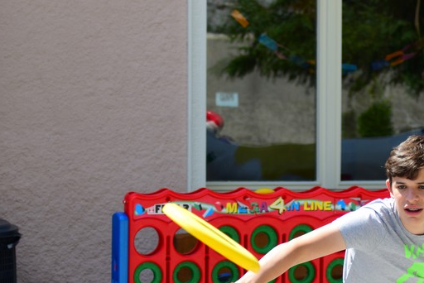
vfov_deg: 6.5
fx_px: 2475
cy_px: 229
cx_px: 366
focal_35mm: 210
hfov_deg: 9.8
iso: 100
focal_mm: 70
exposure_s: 1/320
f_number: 5.6
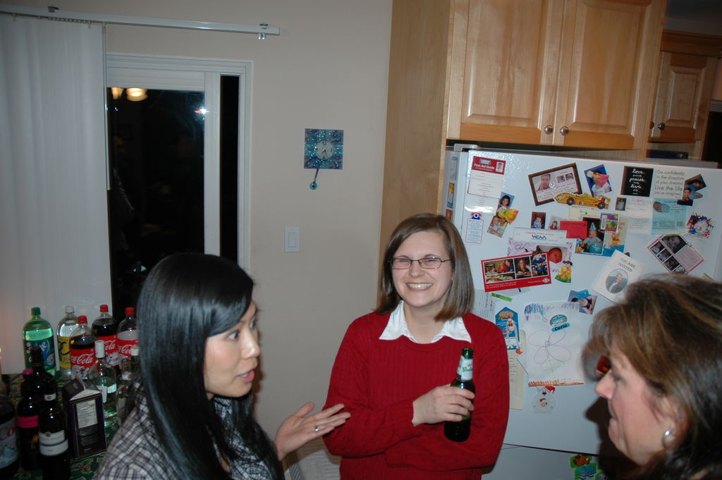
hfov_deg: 67.4
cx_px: 361
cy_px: 240
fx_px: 541
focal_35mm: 27
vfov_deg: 47.9
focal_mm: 18
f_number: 3.5
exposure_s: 1/60
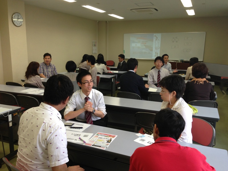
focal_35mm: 33
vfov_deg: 42.9
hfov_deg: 55.4
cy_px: 86
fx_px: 217
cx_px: 114
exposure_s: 1/60
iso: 64
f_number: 2.4
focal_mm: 4.13
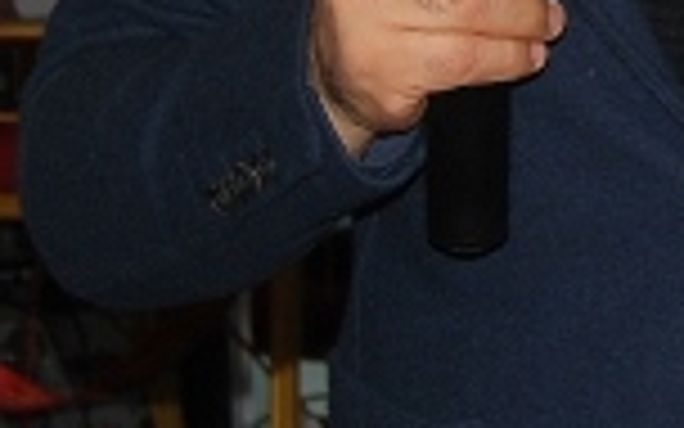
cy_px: -149
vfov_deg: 4.8
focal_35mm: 274
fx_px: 5108
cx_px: 886
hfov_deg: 7.6
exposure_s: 1/60
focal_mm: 34
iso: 200
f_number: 4.5
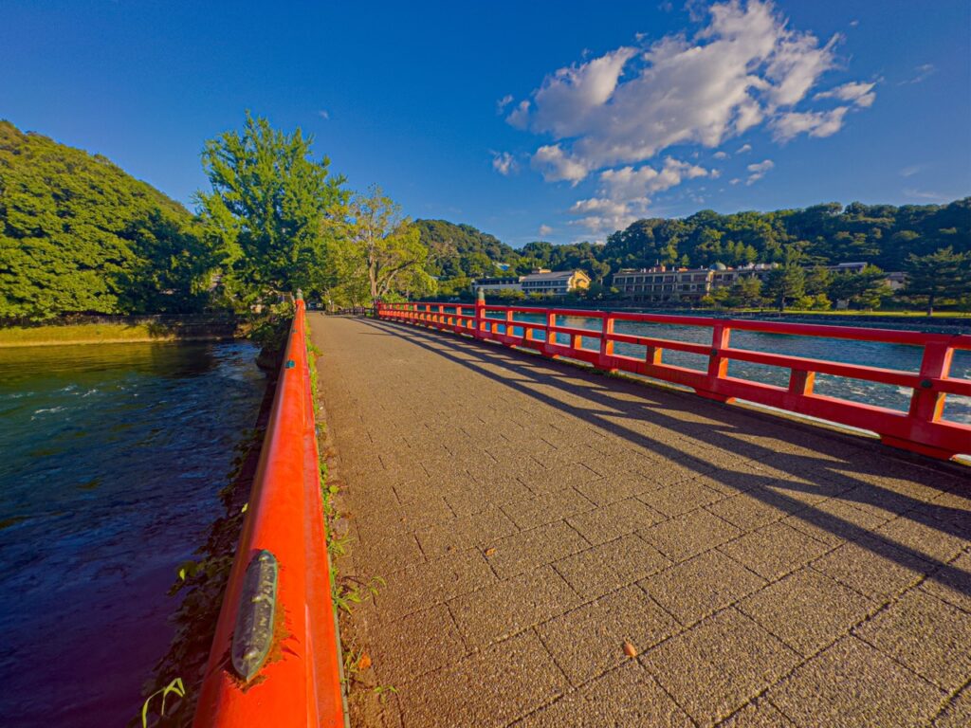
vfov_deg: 85.7
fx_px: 393
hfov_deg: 102.1
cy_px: 364
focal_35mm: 14
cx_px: 486
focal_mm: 2.22
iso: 40
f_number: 2.2
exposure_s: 1/710
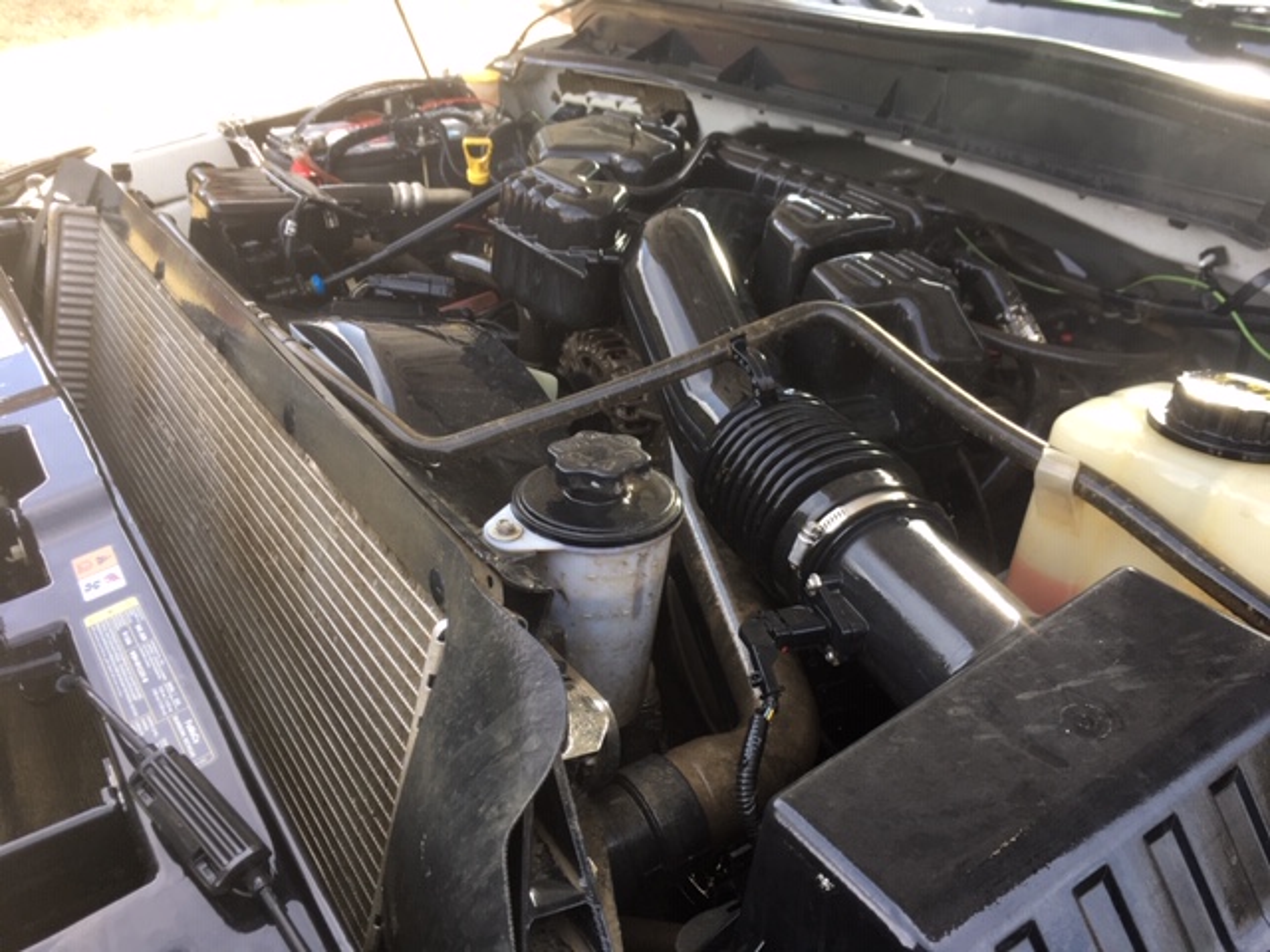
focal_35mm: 29
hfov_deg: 61.7
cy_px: 476
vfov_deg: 48.2
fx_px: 1064
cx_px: 635
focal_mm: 4.15
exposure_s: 1/120
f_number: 2.2
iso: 32
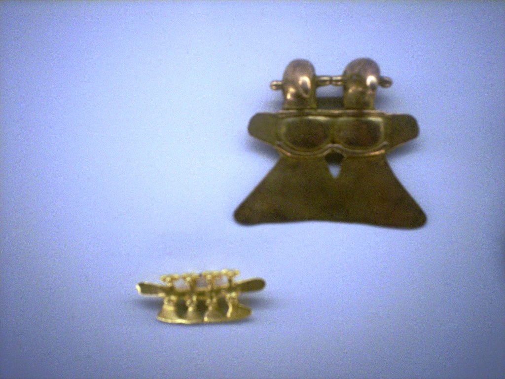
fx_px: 525
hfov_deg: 51.4
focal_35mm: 36
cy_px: 190
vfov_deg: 39.7
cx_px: 252
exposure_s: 1/8.66
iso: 140
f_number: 4.5
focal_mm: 6
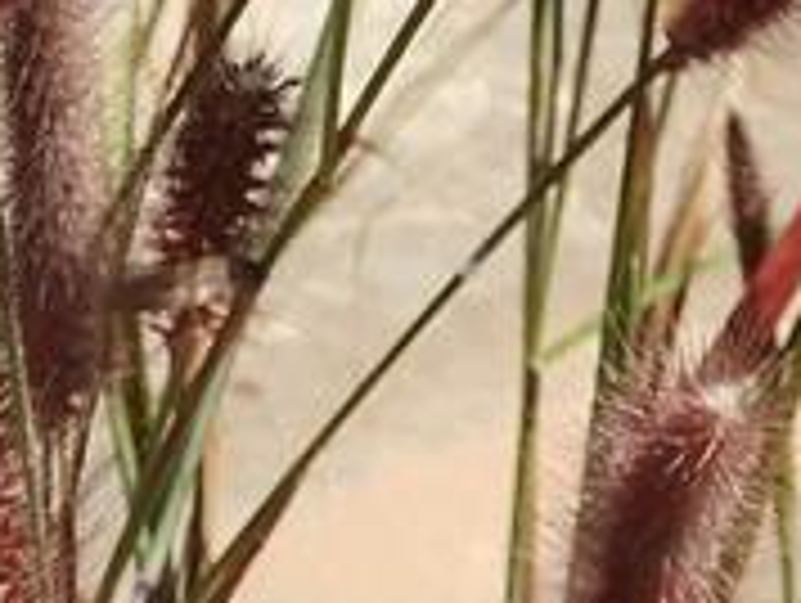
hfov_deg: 11.1
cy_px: -184
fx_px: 4078
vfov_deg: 8.3
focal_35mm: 176
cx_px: -99
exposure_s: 1/1000
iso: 100
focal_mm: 4.3
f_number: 3.3
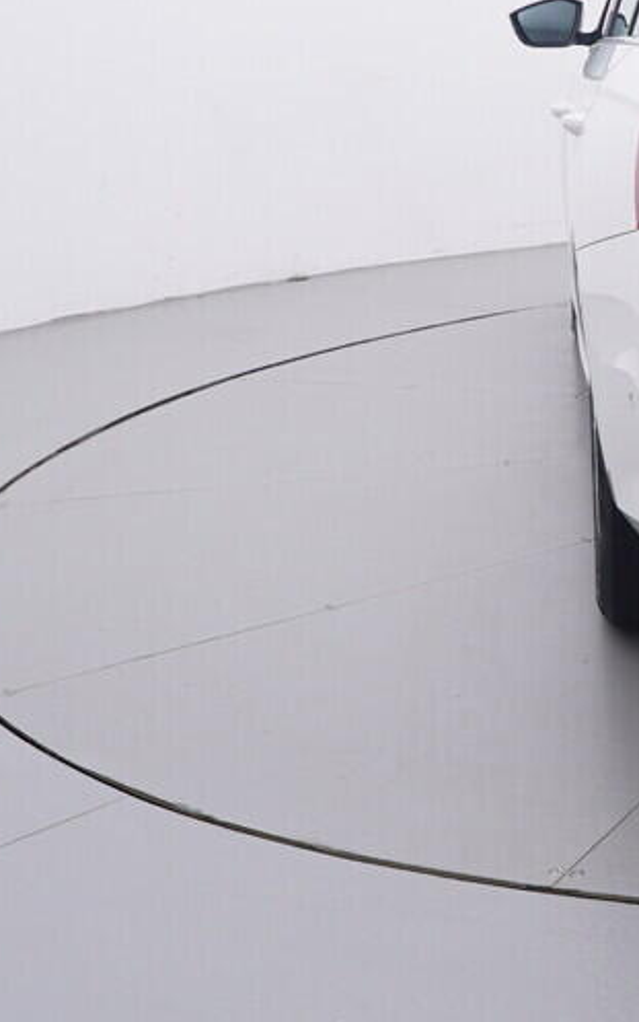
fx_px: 1851
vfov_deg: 30.0
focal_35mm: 66
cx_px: 1052
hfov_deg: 17.0
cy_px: 173
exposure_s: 1/80
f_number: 5
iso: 200
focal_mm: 15
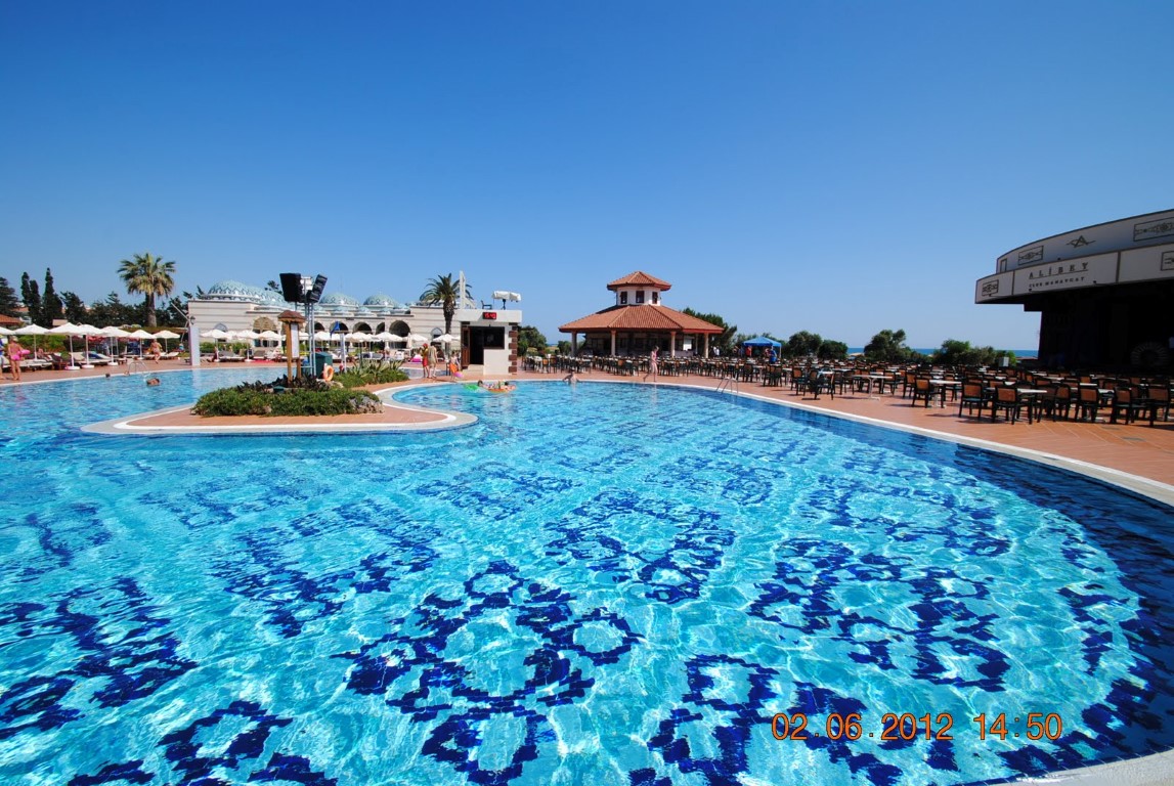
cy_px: 393
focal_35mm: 15
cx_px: 587
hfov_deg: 100.3
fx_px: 490
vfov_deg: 77.5
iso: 100
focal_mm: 10
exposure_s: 1/320
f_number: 9
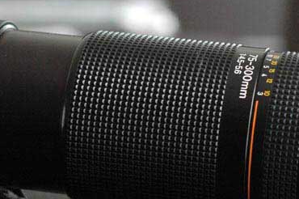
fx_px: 1344
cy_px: 117
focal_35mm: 162
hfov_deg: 12.7
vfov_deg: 8.5
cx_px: 123
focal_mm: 50
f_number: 4
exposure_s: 1/60
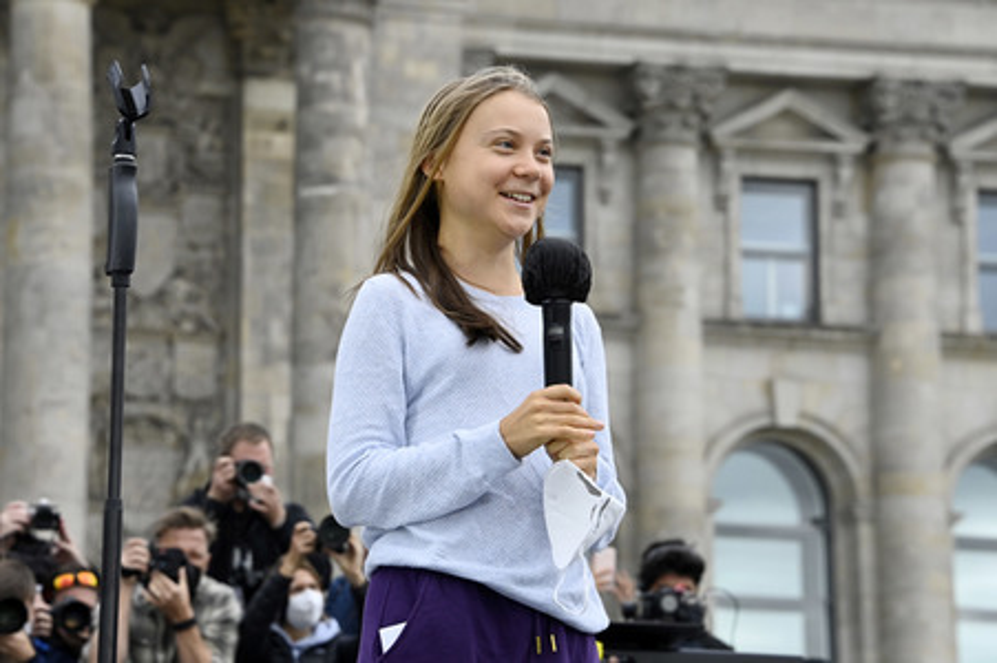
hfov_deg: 17.7
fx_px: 3210
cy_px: 332
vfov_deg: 11.8
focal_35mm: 116
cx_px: 498
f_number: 8
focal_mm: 116
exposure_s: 1/500
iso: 1600
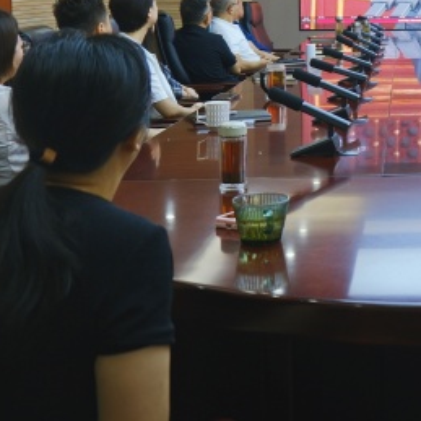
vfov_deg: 25.6
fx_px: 894
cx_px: 555
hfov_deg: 23.3
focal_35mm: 65
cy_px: 40
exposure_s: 1/26
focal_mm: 18
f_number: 3.5
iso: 200
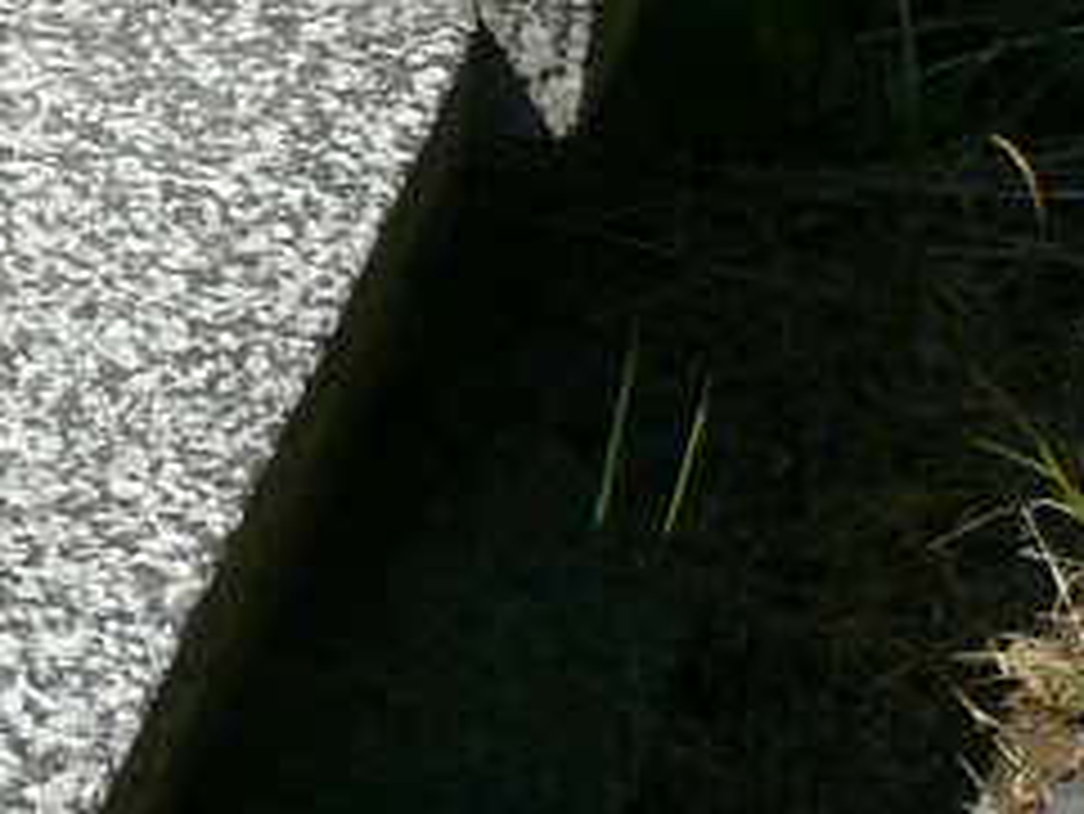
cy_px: -153
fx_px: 7269
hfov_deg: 8.1
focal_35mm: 232
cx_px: -1124
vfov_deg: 6.4
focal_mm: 7.4
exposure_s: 1/500
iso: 100
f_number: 6.3
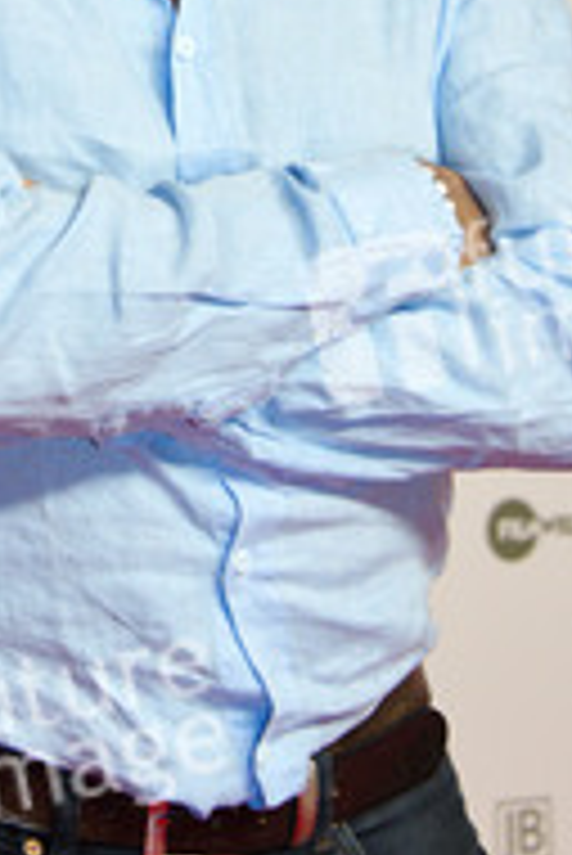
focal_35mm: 147
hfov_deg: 9.3
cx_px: 126
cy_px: 72
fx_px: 3497
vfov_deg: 13.8
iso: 1600
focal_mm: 70
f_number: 5.6
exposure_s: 1/160
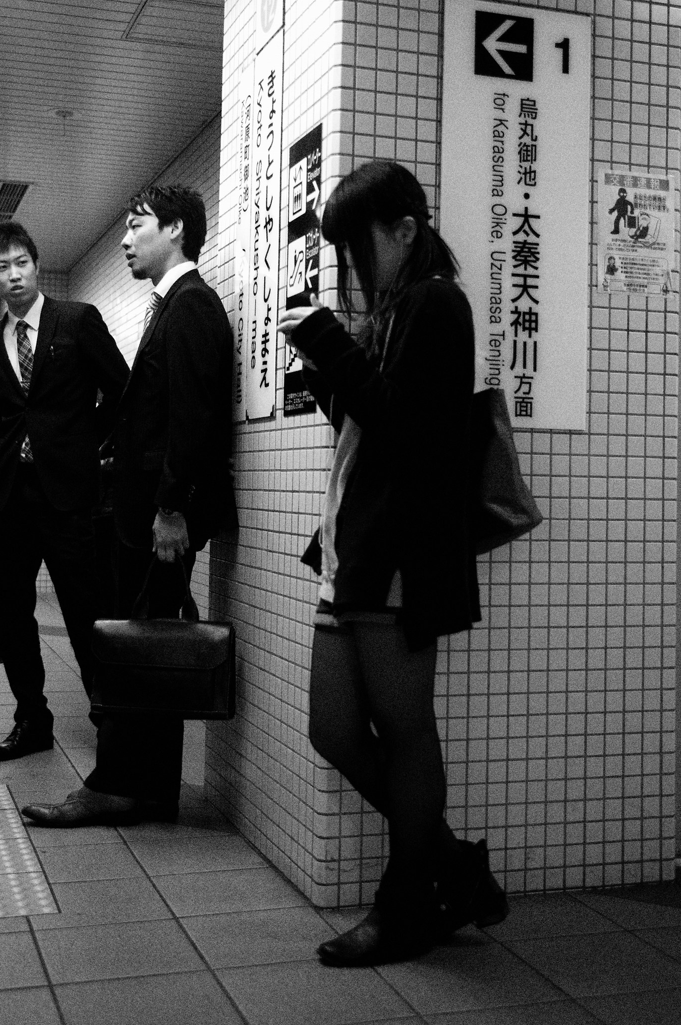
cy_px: 431
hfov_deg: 28.6
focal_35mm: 47
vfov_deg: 41.8
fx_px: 1336
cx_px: 290
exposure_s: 1/125
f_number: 4.5
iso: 1400
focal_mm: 40
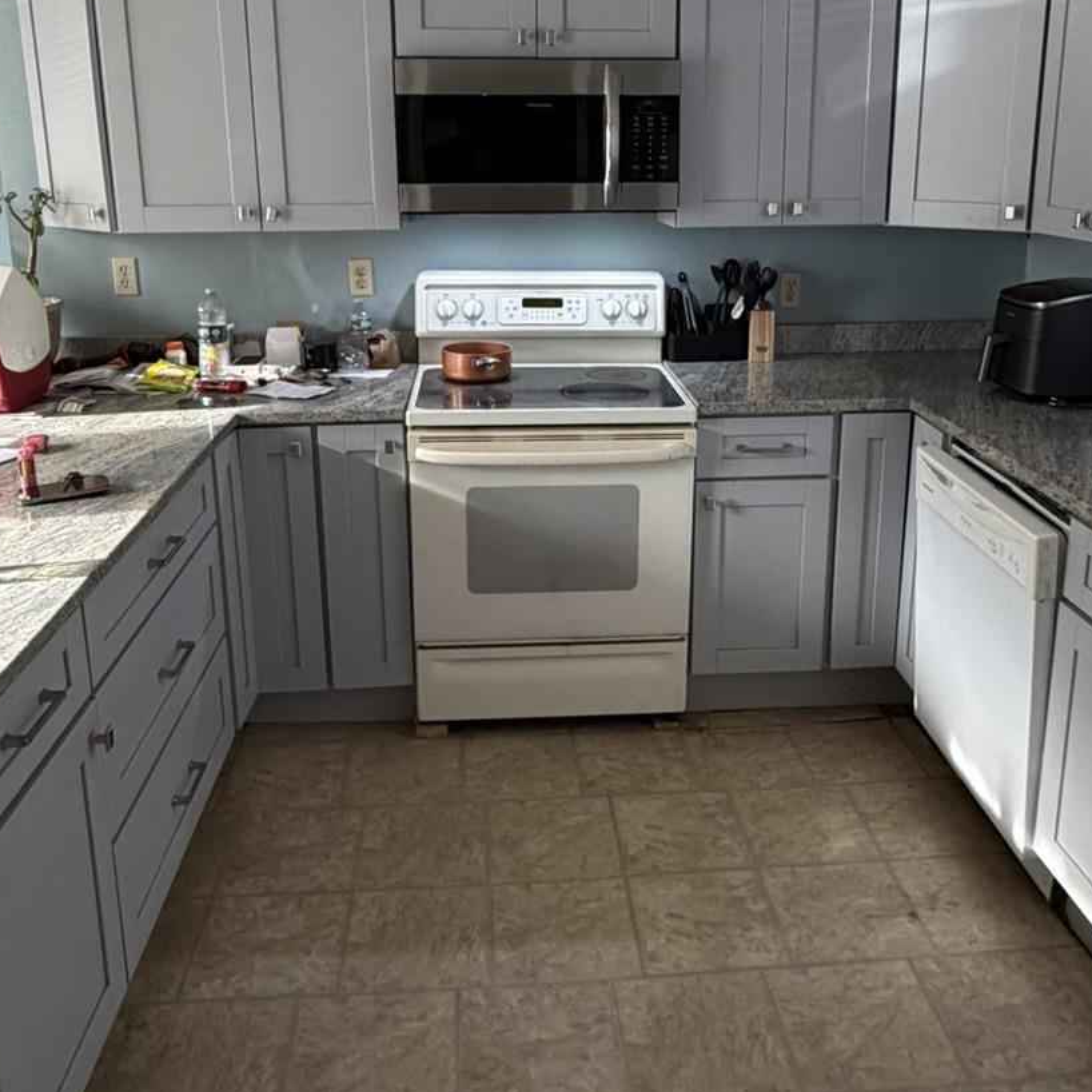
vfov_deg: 51.9
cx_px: 577
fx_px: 1106
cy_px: 406
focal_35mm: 31
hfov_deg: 52.5
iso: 320
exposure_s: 1/94
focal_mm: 2.22
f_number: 2.2
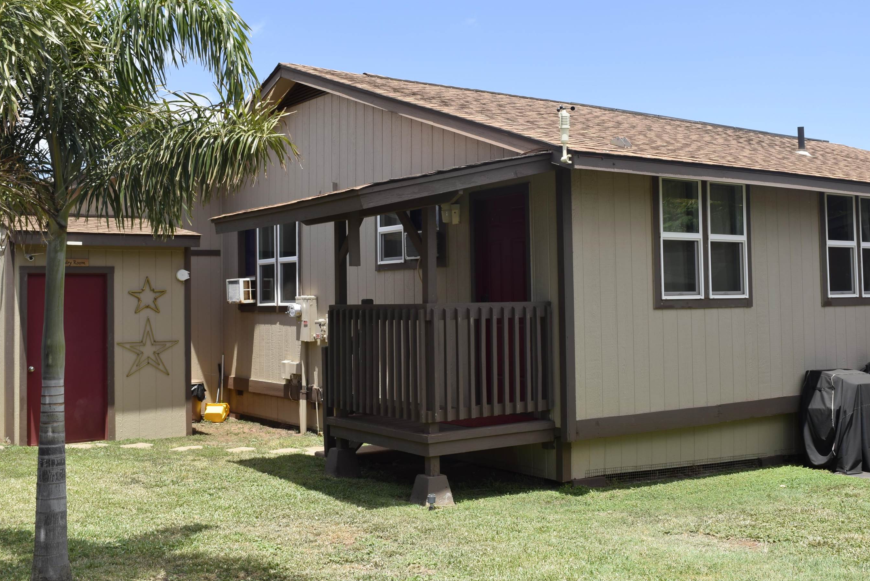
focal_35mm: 41
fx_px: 991
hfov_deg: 47.3
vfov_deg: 32.6
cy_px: 253
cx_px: 481
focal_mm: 24
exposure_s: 1/80
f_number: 11
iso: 100
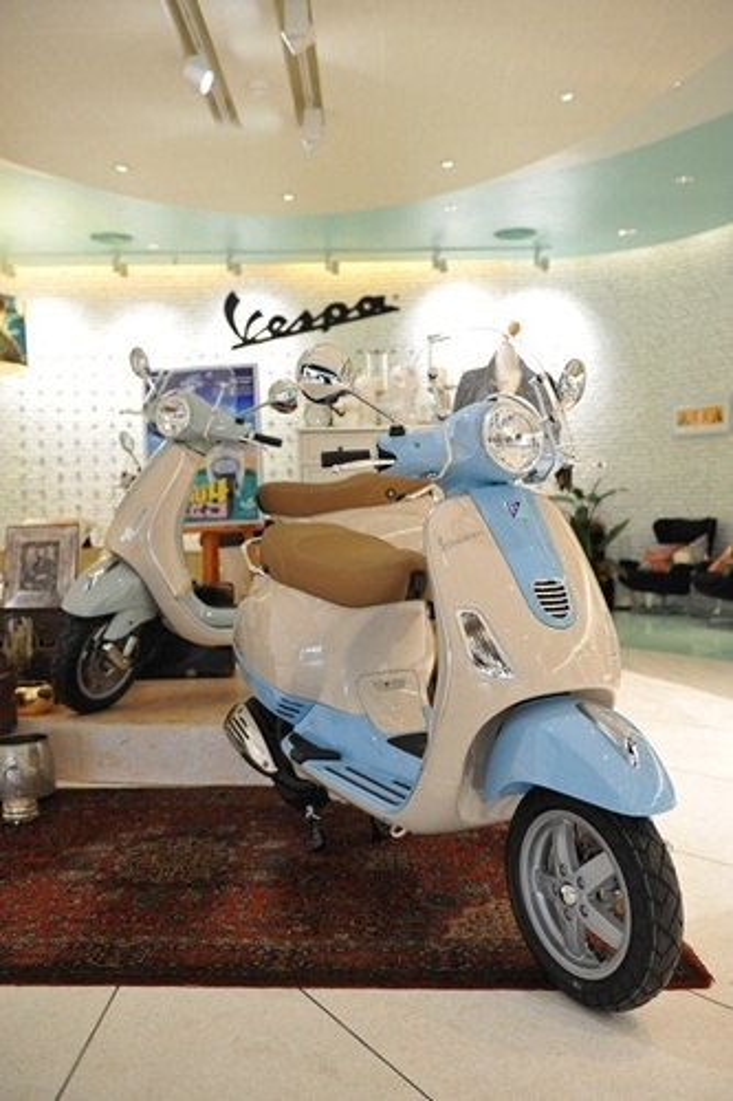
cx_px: 366
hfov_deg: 38.9
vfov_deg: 55.8
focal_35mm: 34
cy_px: 550
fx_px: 1039
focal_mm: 34
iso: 800
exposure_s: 1/100
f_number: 3.5
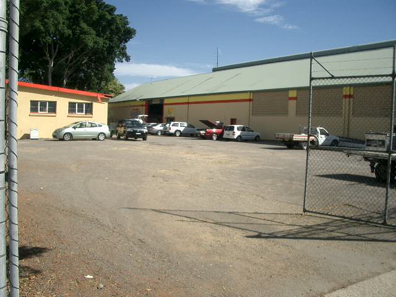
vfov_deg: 40.7
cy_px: 148
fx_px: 400
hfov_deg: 52.6
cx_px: 198
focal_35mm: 35
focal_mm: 5.8
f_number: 4.3
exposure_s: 1/500
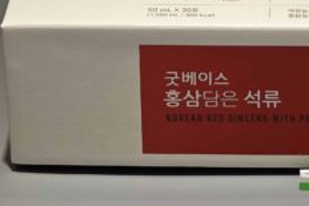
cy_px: 56
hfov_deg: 9.5
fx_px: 1846
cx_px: 314
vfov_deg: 6.4
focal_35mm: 215
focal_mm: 10.1
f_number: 2
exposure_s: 1/100
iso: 80
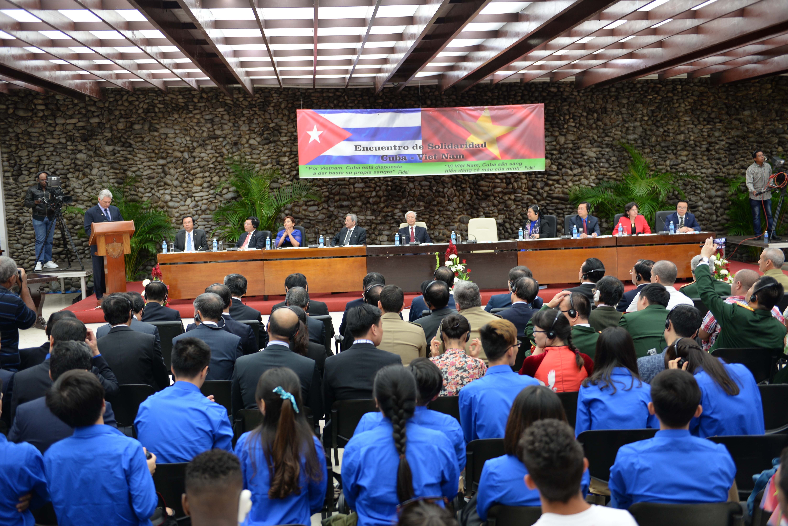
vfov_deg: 33.4
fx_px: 876
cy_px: 263
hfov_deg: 48.4
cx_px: 394
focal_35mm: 40
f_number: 3.2
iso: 400
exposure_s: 1/40
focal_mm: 40
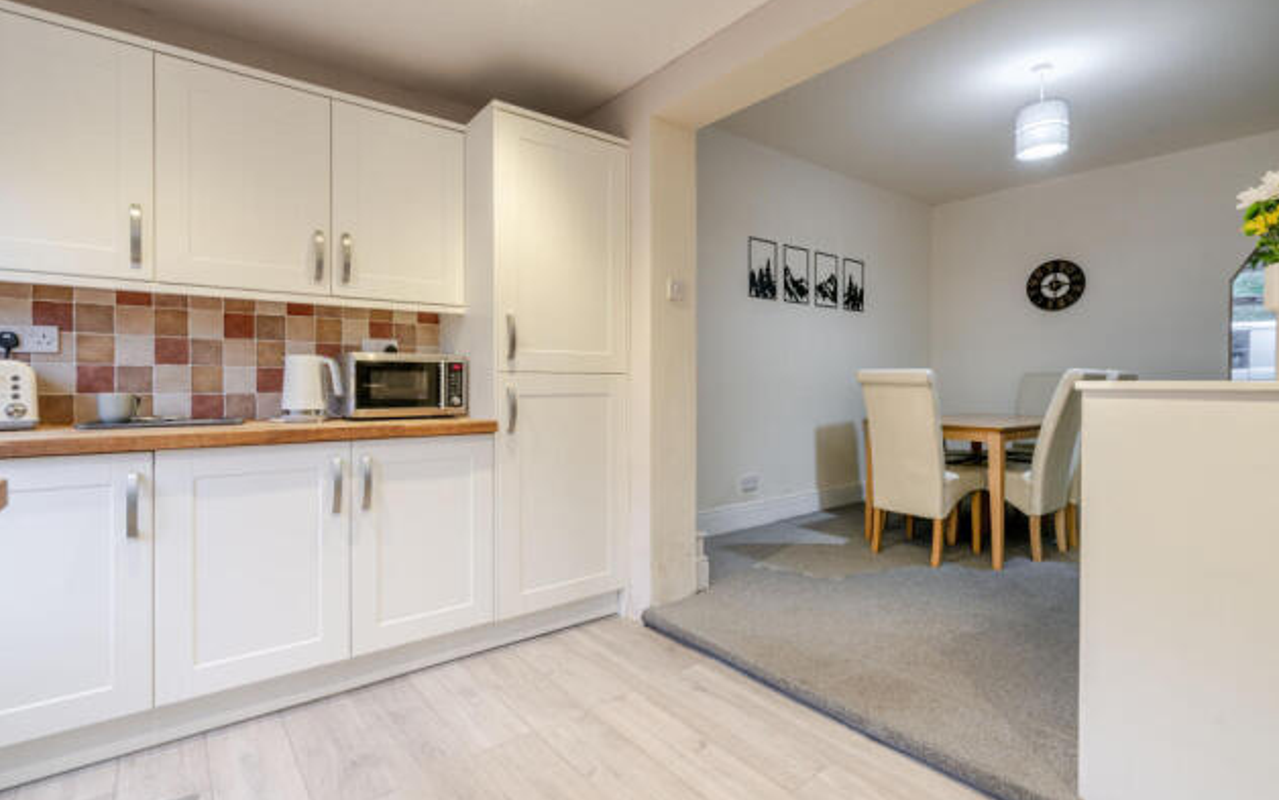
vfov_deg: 68.0
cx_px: 649
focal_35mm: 17
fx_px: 593
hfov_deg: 94.3
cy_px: 388
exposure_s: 1/8
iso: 250
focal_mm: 16
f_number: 7.1
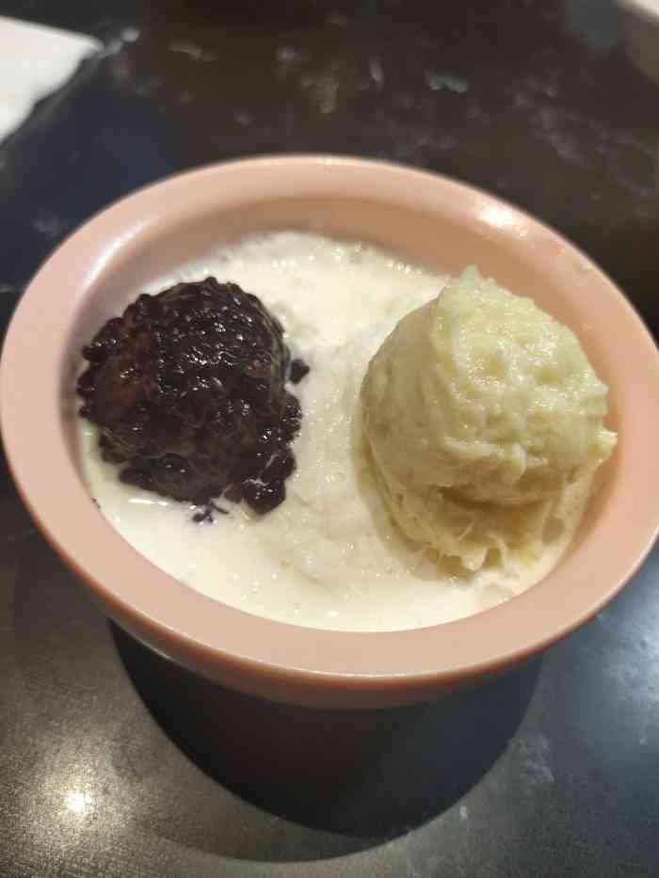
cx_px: 330
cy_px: 439
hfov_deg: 48.2
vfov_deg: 61.7
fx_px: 736
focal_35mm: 29
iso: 241
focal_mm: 4.27
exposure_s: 1/100
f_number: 1.8
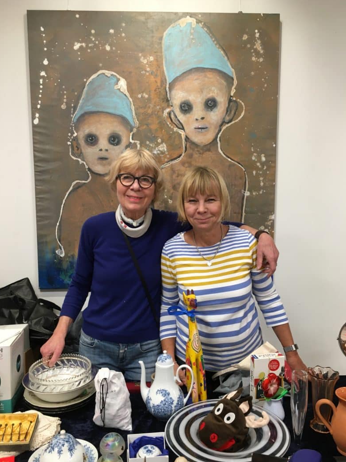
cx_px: 172
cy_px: 230
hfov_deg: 46.8
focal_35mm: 30
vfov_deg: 60.0
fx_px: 400
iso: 100
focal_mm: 4.15
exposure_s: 1/33
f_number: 2.2
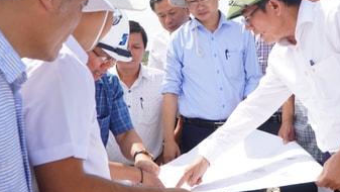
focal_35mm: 48
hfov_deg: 42.5
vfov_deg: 24.7
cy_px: 45
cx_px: 221
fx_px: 432
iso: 100
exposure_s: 1/250
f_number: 6.3
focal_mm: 19
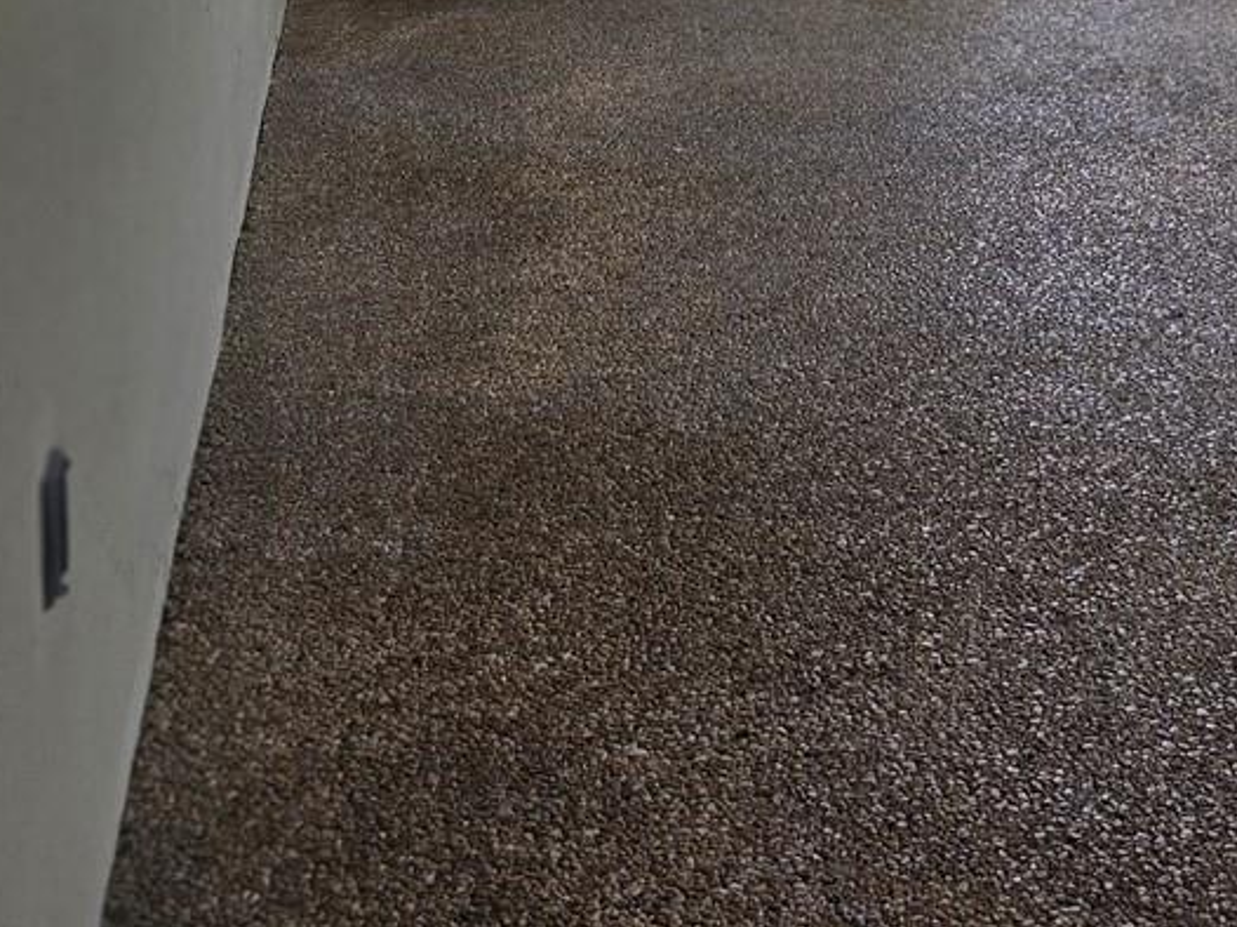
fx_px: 2500
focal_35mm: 70
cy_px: -440
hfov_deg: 24.2
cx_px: 1620
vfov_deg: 18.7
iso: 40
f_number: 1.7
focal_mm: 6.3
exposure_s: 1/120
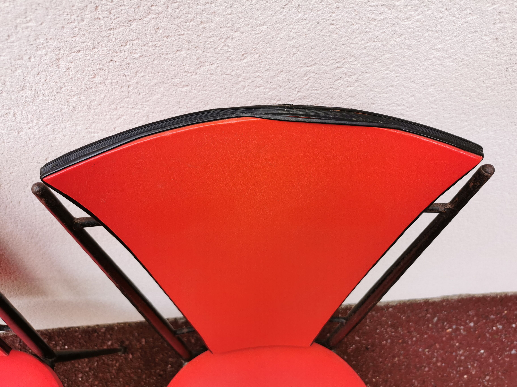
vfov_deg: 51.4
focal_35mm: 27
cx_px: 258
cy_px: 194
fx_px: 403
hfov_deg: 65.3
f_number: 1.8
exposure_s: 1/255
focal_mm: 5.58
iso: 50
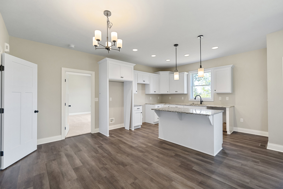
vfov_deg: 77.3
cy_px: 94
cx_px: 142
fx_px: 118
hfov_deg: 100.4
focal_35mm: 15
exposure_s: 1/60
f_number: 5.6
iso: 400
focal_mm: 10
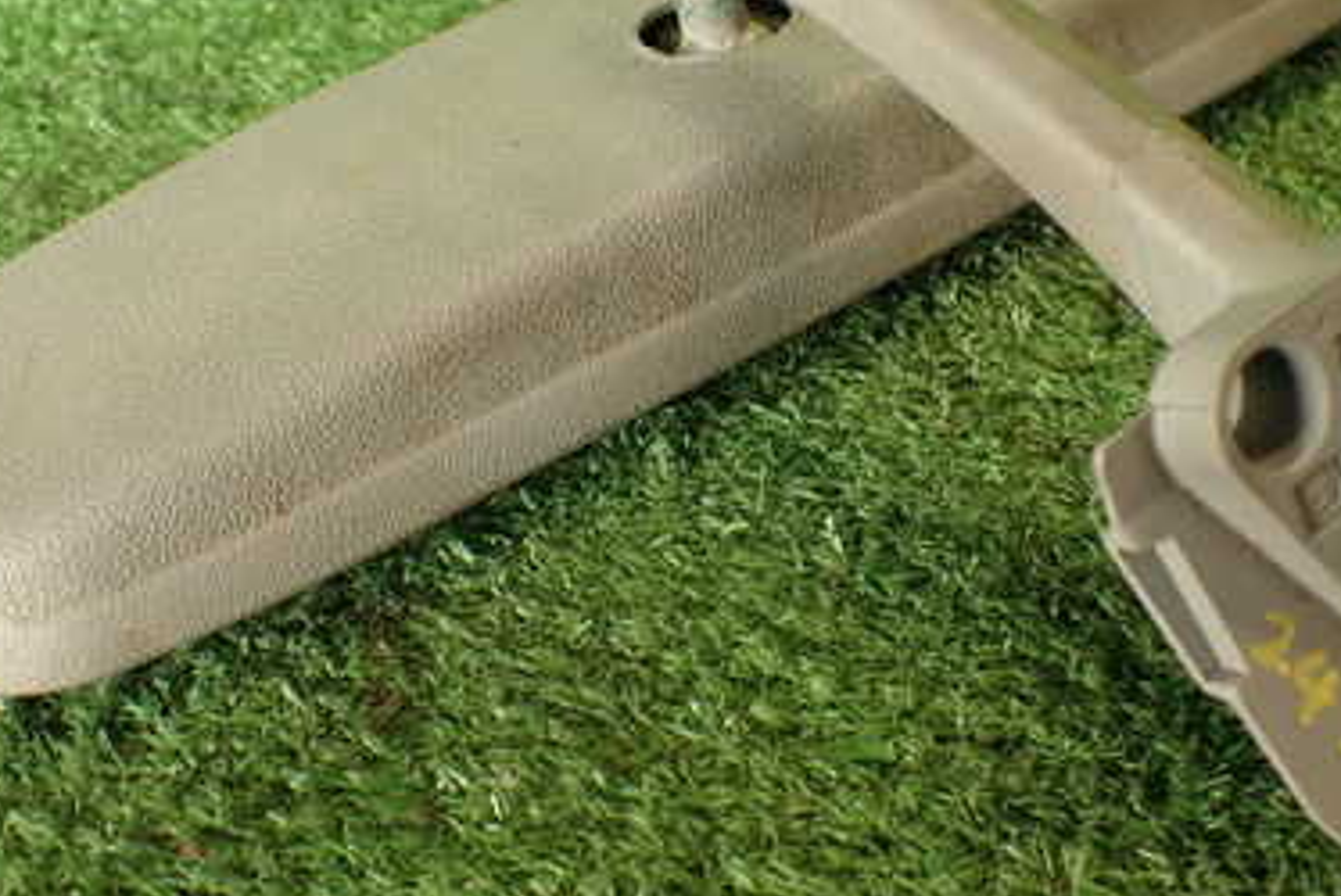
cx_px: 735
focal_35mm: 50
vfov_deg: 26.9
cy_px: 308
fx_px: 1864
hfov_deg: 39.5
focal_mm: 5.4
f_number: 2.3
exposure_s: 1/50
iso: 200
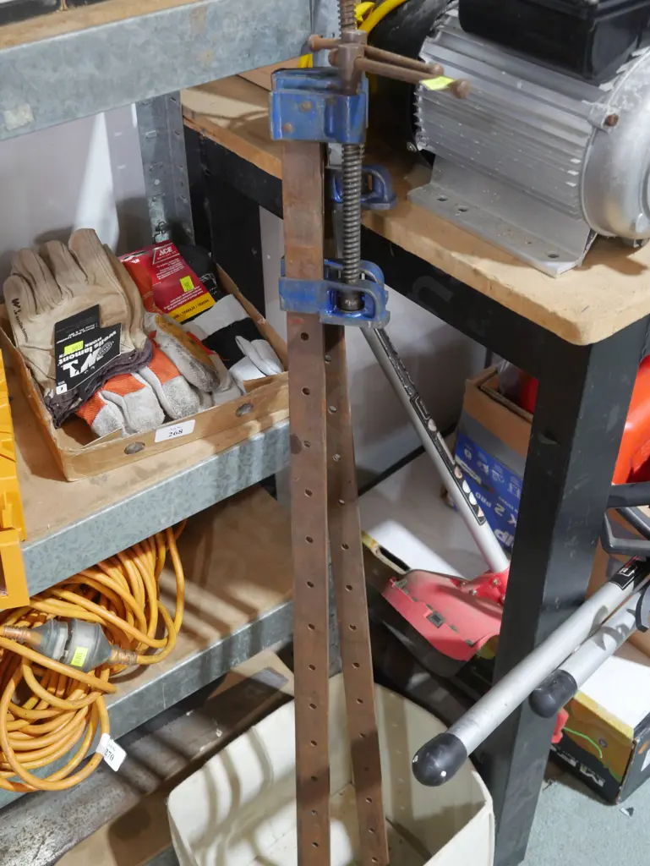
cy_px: 433
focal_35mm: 40
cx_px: 325
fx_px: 1001
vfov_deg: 46.8
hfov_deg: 36.0
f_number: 4.5
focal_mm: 20
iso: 1600
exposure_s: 1/60
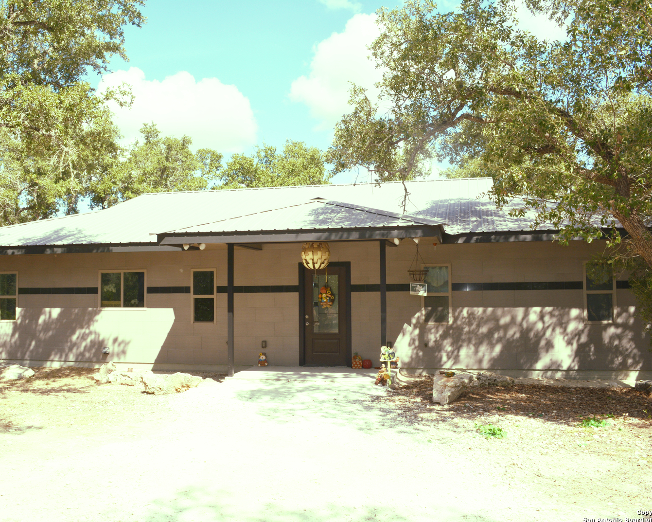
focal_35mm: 34
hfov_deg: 52.8
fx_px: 656
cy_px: 261
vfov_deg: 43.4
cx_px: 294
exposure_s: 1/200
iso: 100
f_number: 11
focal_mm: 20
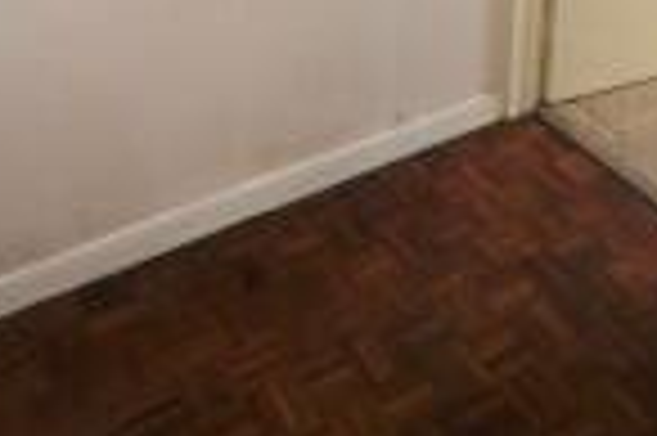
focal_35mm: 46
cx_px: 360
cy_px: -209
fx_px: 839
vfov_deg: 23.6
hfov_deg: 42.7
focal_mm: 10
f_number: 4
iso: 720
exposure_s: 1/60
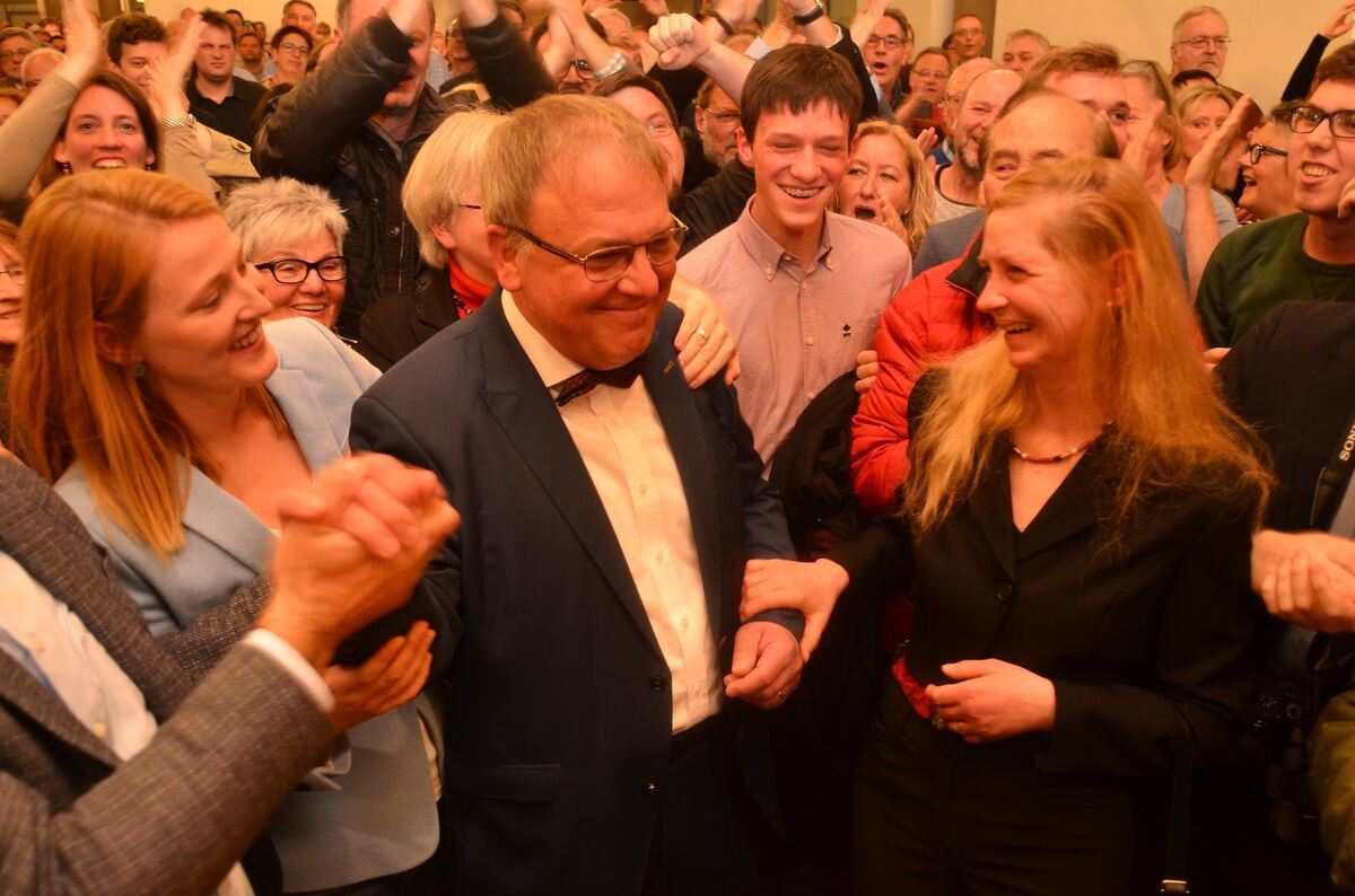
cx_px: 678
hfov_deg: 62.0
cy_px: 448
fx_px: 1126
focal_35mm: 30
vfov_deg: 43.4
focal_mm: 20
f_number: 3.5
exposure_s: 1/60
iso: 400
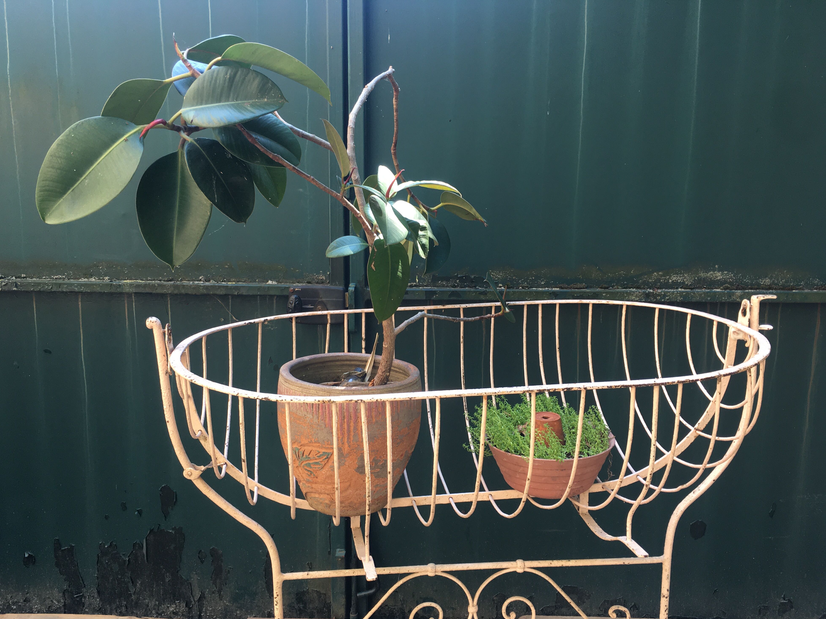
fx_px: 716
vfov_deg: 46.8
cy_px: 319
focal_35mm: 30
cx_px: 413
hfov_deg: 60.0
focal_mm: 4.15
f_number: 2.2
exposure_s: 1/50
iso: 32
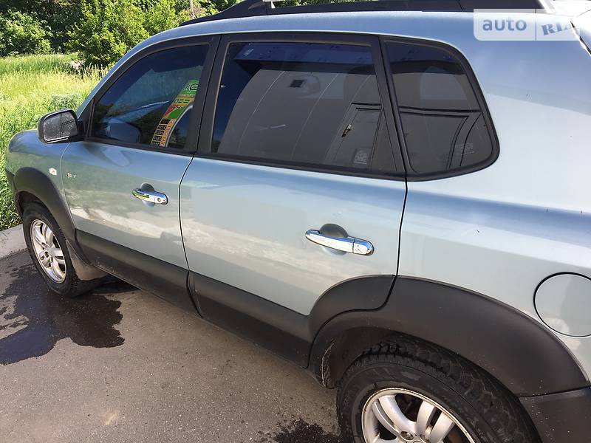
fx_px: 495
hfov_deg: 61.7
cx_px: 296
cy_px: 222
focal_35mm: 29
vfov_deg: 48.2
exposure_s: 1/591
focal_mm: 4.2
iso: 25
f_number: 2.2
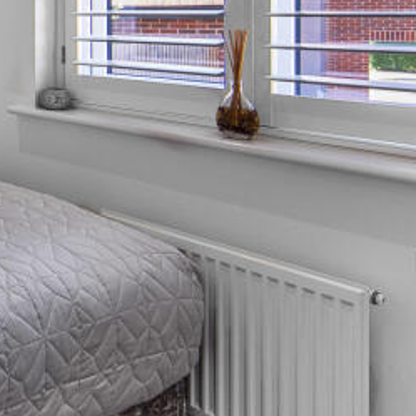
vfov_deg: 25.9
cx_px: -237
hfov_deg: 21.8
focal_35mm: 63
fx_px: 857
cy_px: 1
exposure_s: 1/25
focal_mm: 18
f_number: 5.6
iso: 100
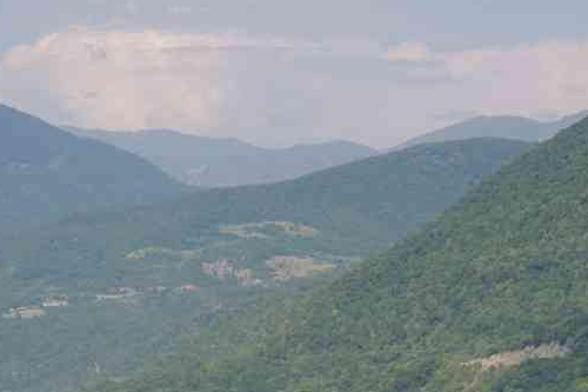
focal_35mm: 234
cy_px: 274
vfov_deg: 5.9
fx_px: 3821
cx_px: 91
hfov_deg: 8.8
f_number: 9
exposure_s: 1/125
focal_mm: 77.5
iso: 200
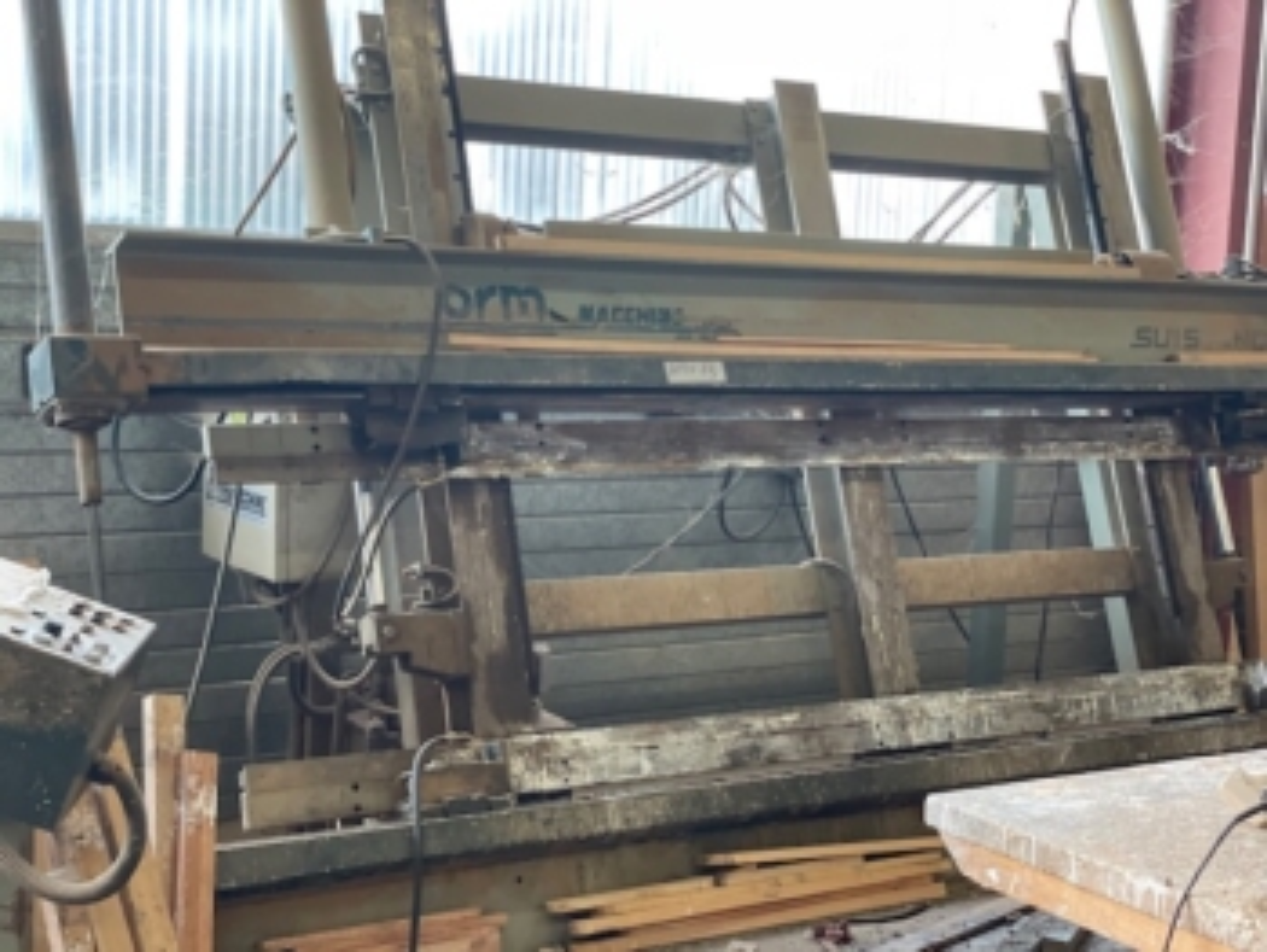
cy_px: 476
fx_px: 1905
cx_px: 634
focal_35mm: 52
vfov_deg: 28.1
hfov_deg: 36.8
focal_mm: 6
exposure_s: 1/122
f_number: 2
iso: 125
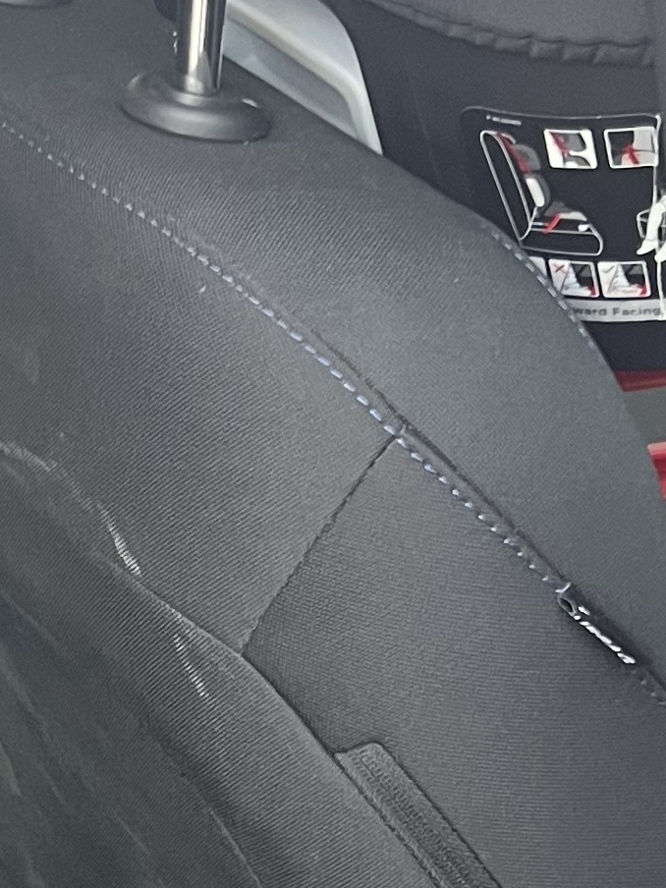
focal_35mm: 116
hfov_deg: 12.2
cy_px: 1076
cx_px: -342
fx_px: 2976
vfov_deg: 16.3
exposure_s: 1/60
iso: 160
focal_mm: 5.7
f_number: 1.5
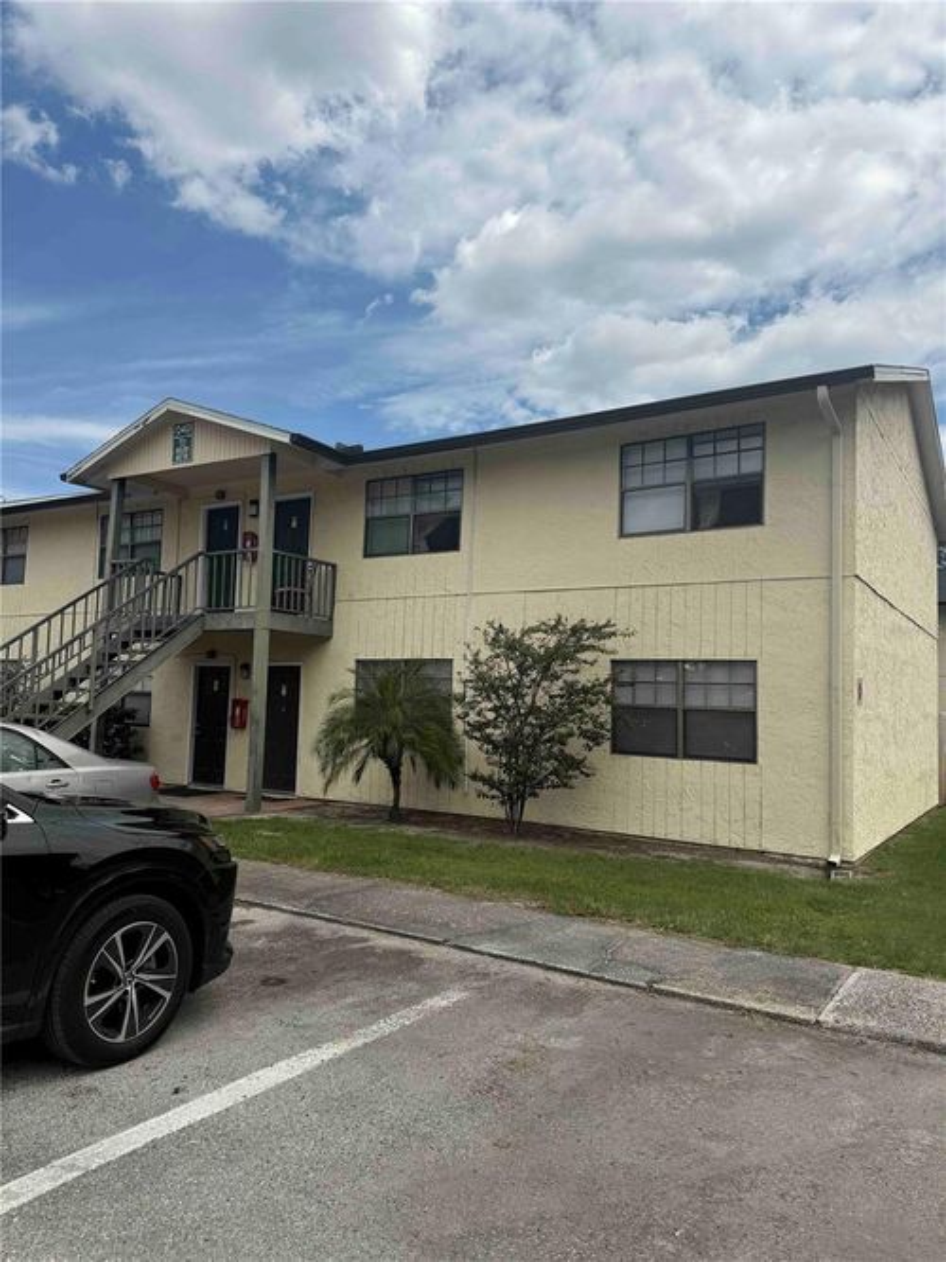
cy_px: 631
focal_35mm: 24
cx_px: 473
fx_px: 875
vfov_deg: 71.6
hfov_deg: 56.8
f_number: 1.78
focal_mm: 6.76
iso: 80
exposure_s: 1/7353
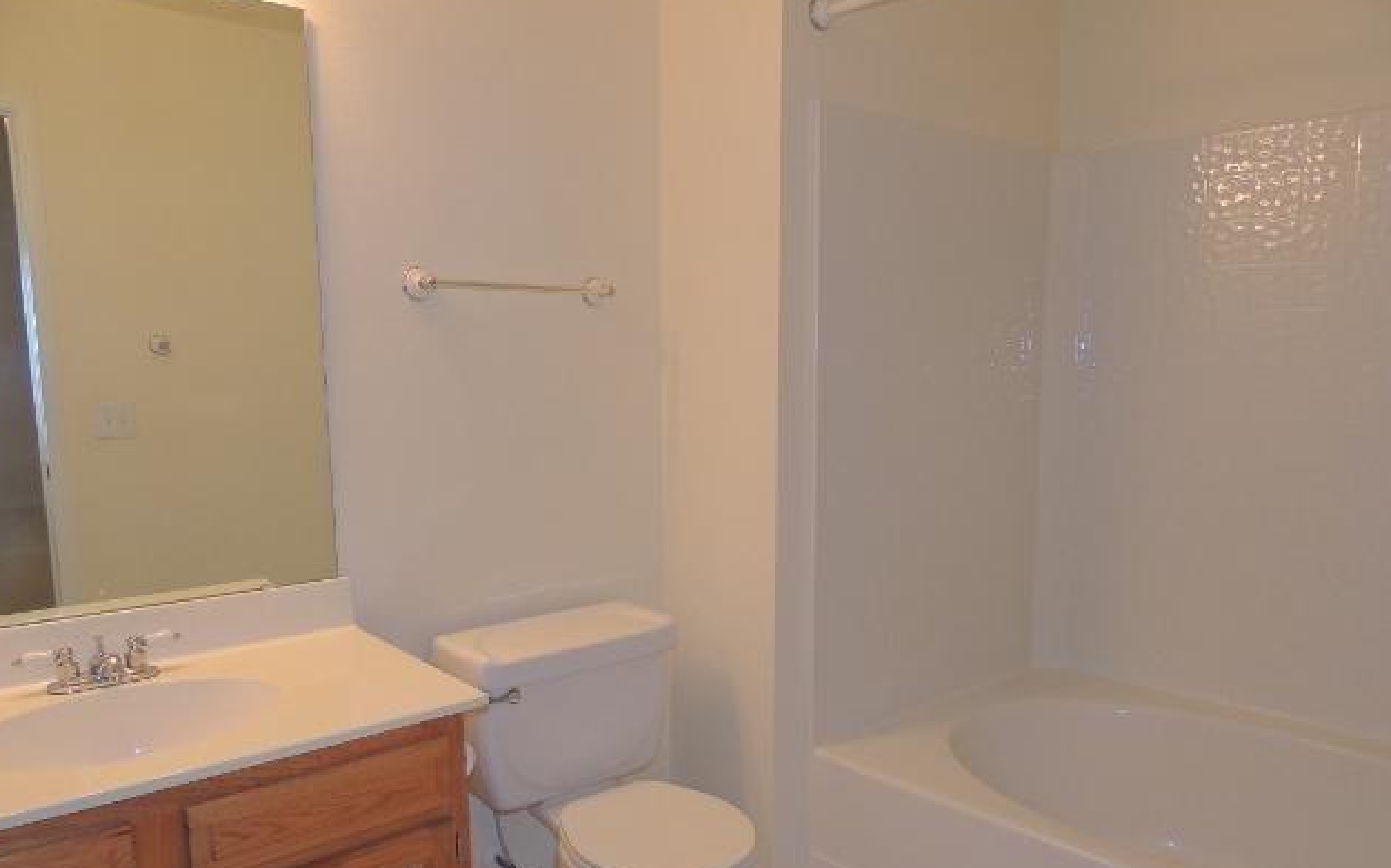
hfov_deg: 70.4
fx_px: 985
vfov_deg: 47.4
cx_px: 687
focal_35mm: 26
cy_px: 508
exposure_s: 1/40
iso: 220
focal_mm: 4.3
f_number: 3
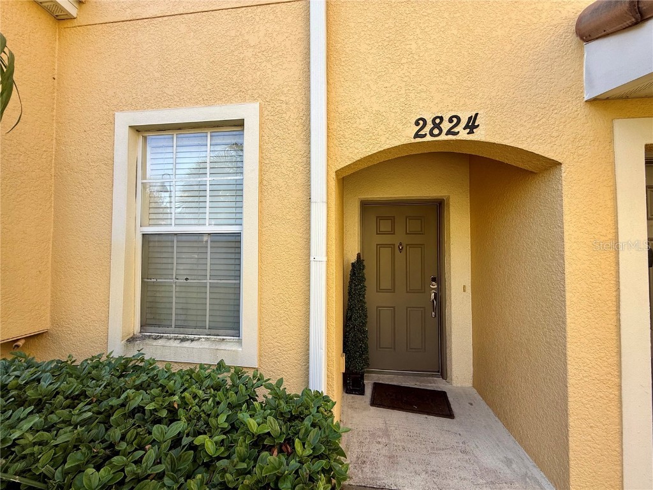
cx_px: 326
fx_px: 264
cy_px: 245
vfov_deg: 85.7
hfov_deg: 102.1
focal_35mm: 14
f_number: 2.2
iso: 50
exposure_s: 1/207
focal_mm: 2.22
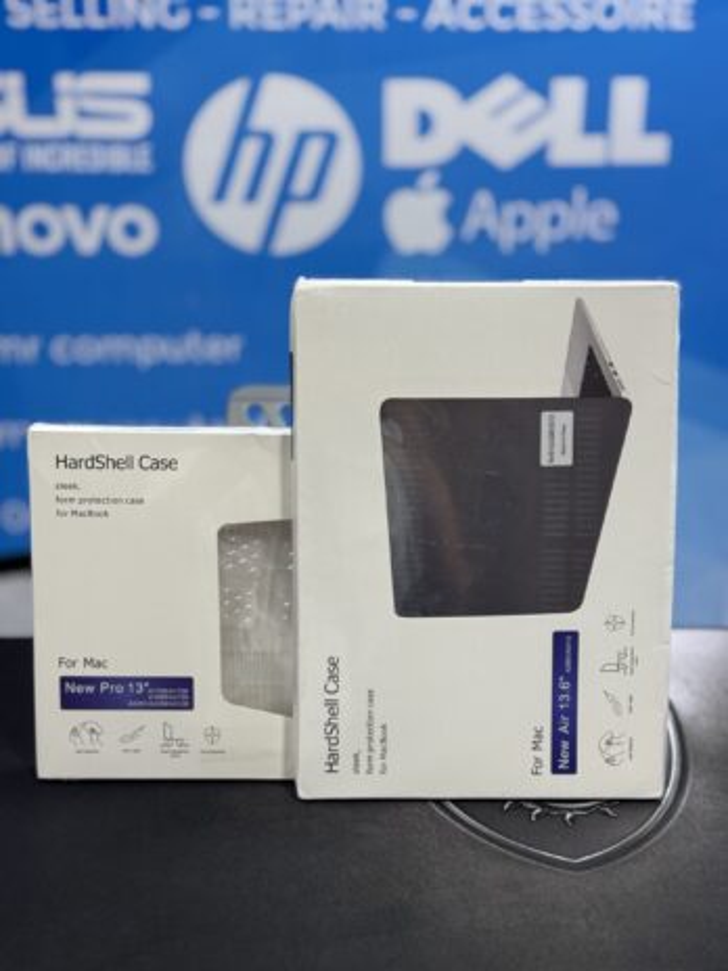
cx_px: 364
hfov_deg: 30.3
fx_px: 1346
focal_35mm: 48
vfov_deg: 39.7
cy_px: 486
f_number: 1.78
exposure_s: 1/100
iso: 64
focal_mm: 6.76
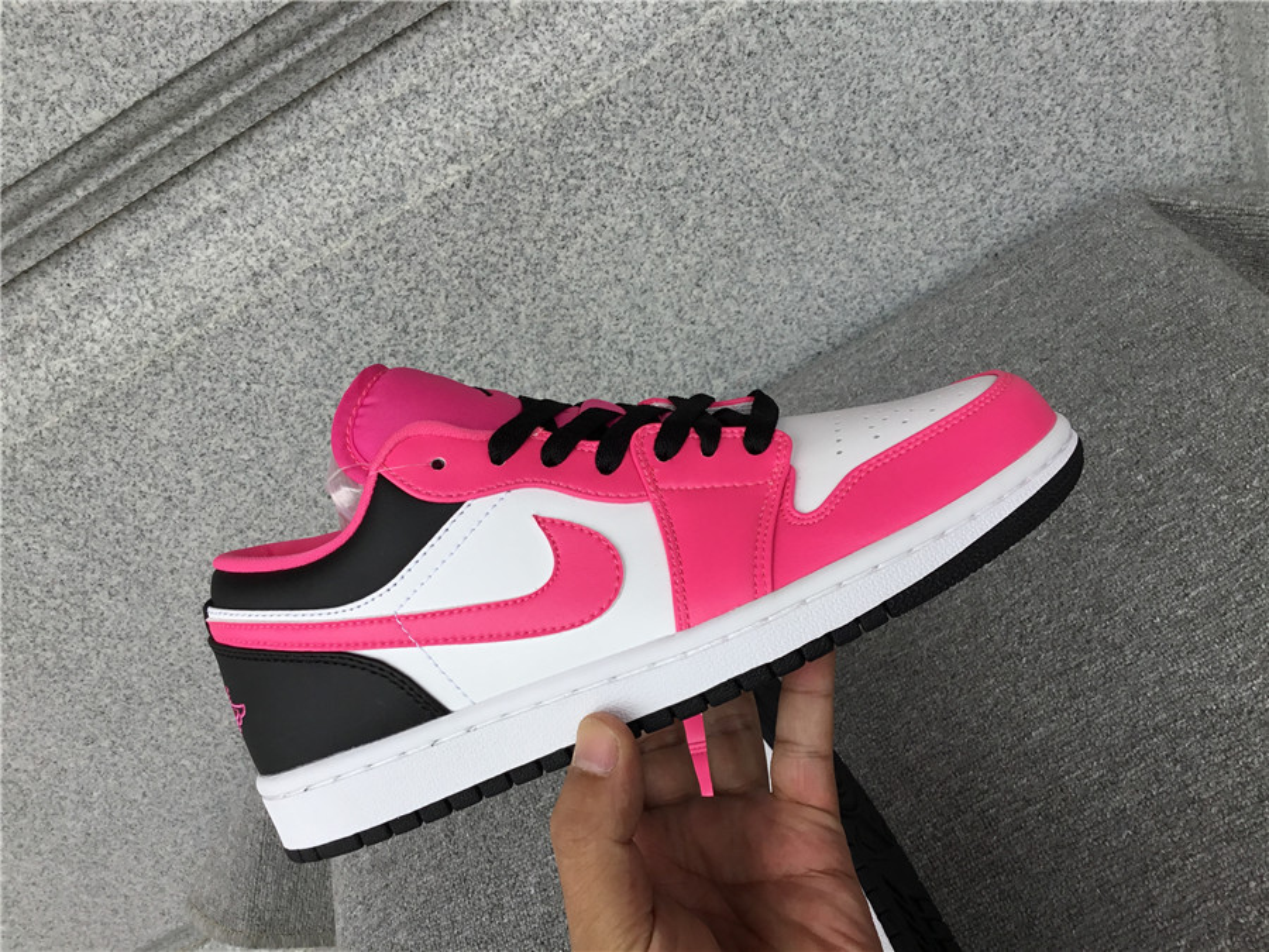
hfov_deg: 58.4
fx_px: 1136
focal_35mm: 31
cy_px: 476
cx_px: 634
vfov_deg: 45.4
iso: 25
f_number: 2.4
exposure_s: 1/395
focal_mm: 3.3
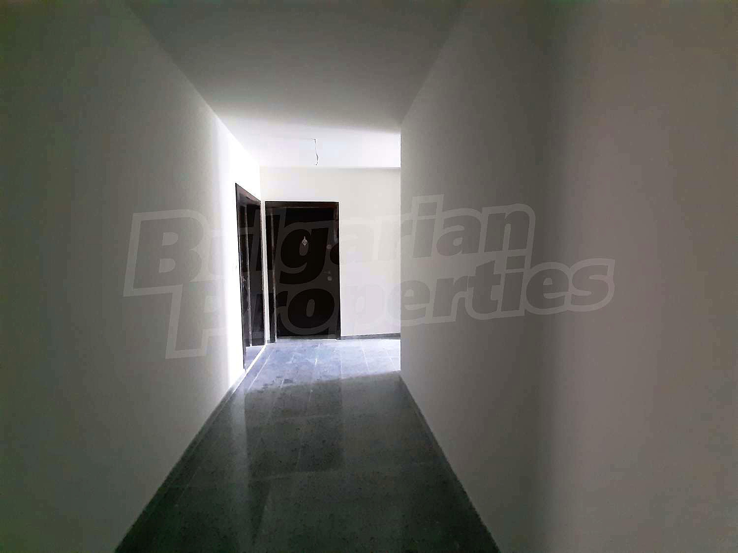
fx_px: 277
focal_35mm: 13
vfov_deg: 89.9
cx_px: 369
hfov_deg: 106.2
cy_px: 276
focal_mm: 1.42
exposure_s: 1/10
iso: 800
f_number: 2.2
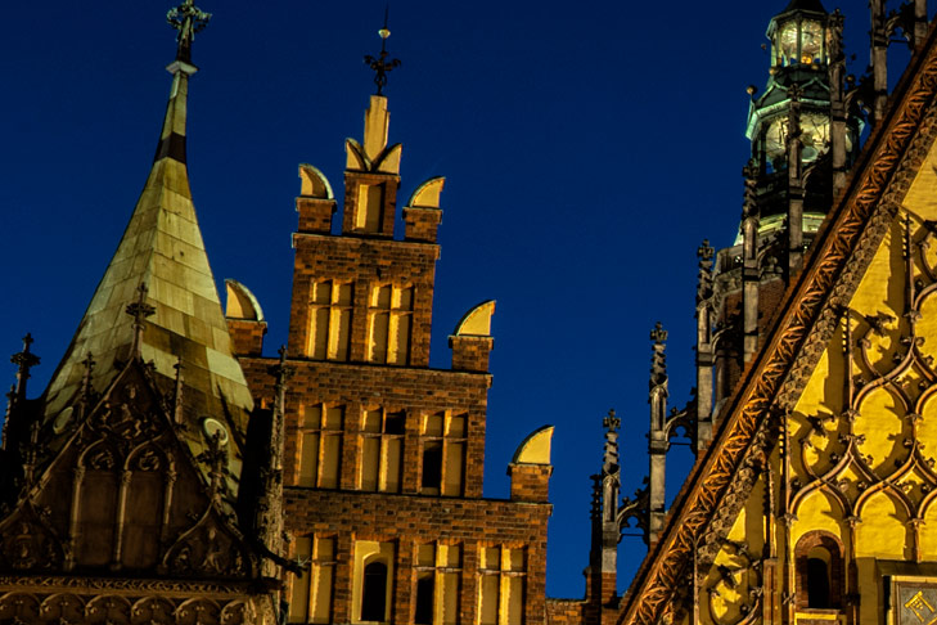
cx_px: 977
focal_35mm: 80
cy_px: 657
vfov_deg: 16.6
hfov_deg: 24.0
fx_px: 2082
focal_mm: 18
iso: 100
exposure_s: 8
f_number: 16
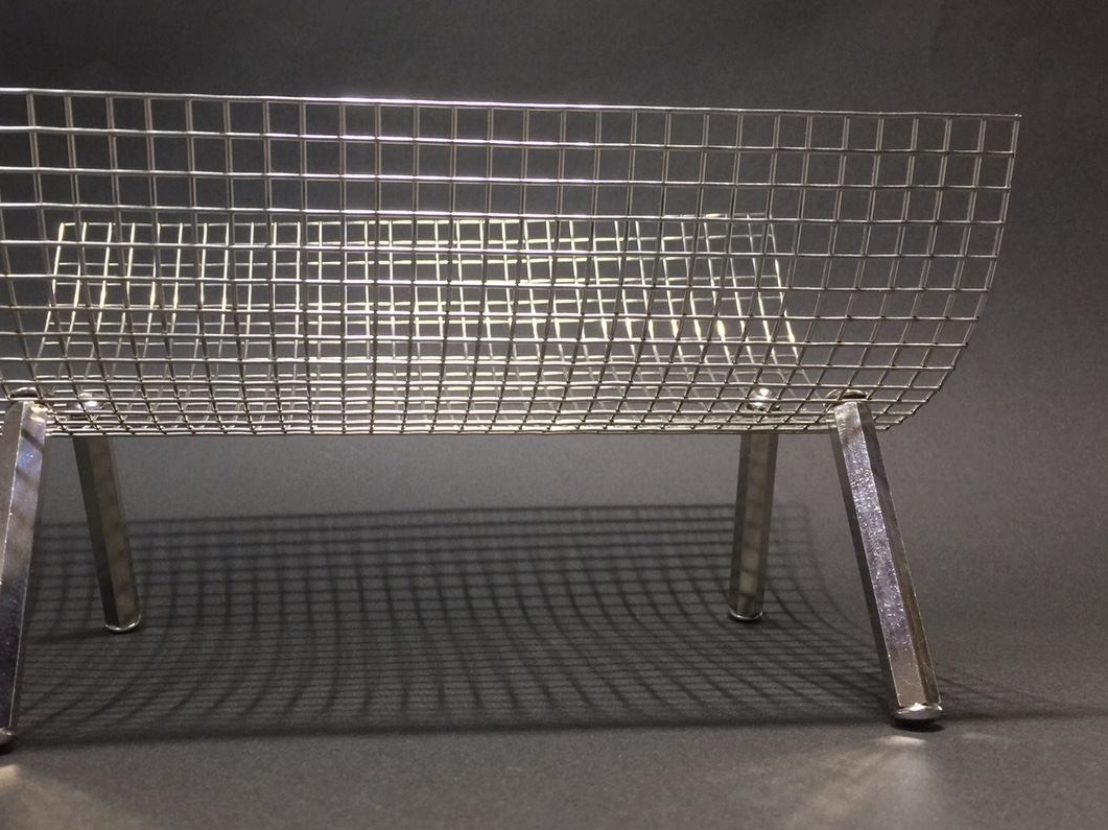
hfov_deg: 52.4
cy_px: 359
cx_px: 469
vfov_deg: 40.6
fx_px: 1120
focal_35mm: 35
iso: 50
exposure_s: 1/15
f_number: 2.2
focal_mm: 4.15
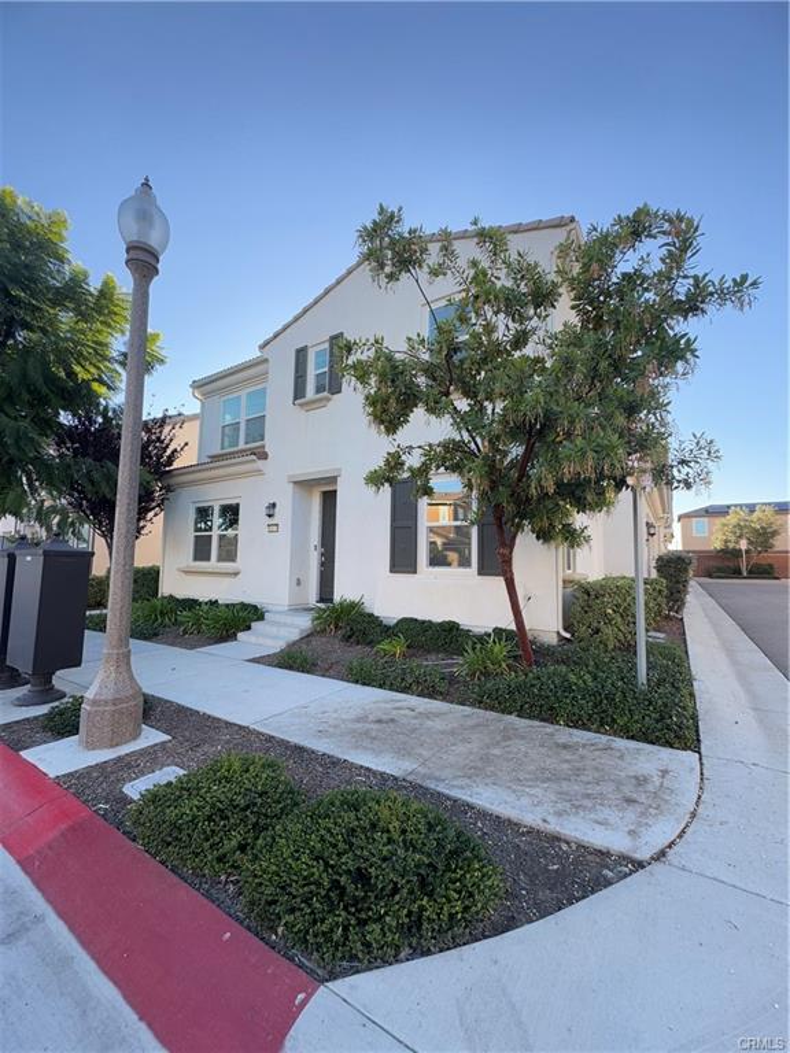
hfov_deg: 85.7
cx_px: 395
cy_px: 526
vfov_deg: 102.1
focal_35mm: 14
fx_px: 426
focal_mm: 2.22
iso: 40
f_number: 2.2
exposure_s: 1/233
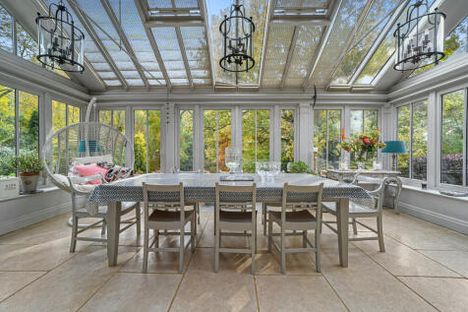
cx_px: 234
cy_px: 156
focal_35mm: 14
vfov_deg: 81.2
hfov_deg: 104.3
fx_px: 182
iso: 400
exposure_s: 1/10
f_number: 8
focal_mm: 14
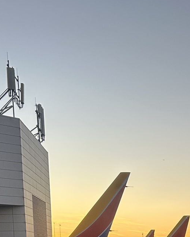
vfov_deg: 21.4
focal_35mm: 79
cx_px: 172
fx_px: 555
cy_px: 323
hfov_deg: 19.1
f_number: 1.5
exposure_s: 1/450
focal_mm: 5.7
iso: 80
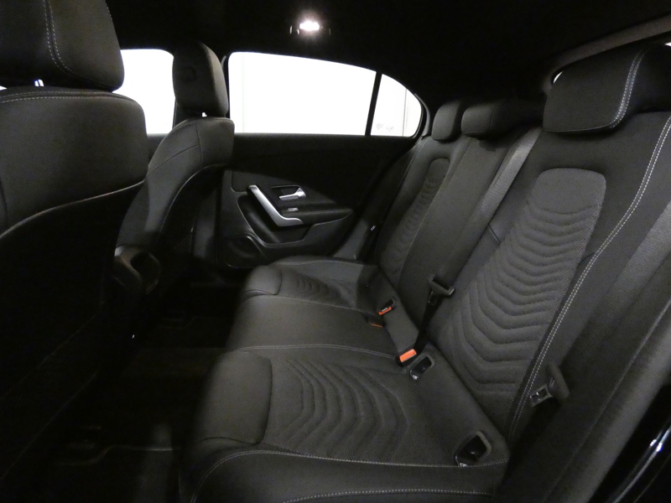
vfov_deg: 66.0
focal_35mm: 20
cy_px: 252
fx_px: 388
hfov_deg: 81.7
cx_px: 336
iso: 3200
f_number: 2.8
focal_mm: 3.6
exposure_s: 1/50
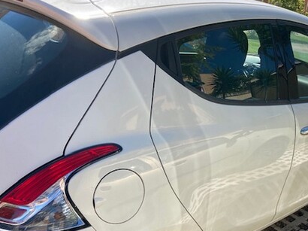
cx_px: 201
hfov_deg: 45.2
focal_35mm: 41
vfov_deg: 34.8
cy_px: 153
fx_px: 365
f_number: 1.8
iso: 20
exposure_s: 1/1429
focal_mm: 3.99
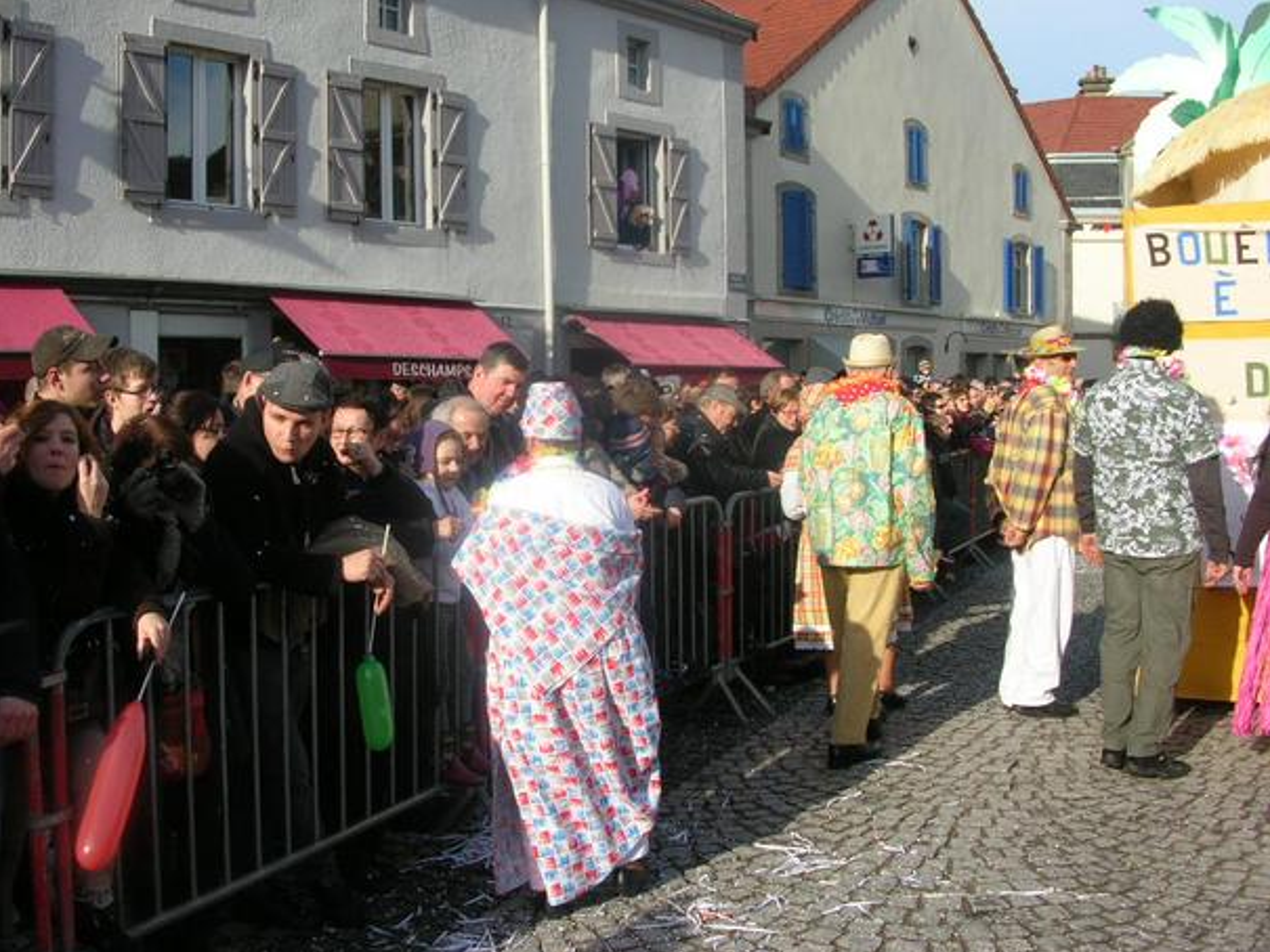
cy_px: 468
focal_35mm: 37
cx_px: 600
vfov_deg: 38.7
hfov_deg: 50.1
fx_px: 1358
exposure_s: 1/229
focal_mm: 5.8
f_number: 5.6
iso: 50
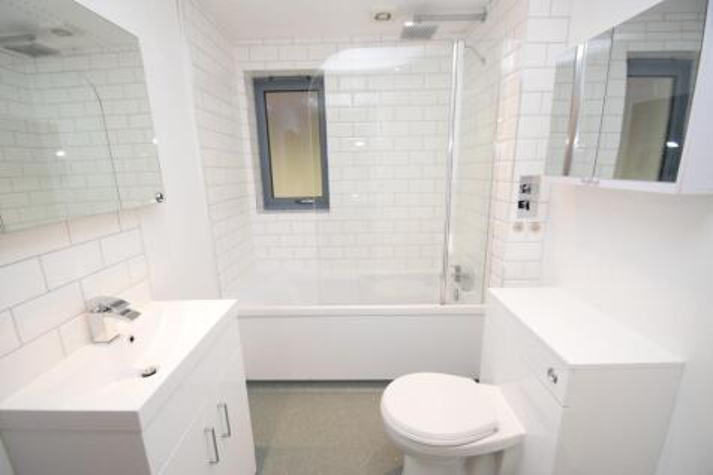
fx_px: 297
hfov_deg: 100.4
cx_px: 356
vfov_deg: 77.3
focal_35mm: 15
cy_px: 238
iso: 800
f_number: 5
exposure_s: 1/100
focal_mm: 10
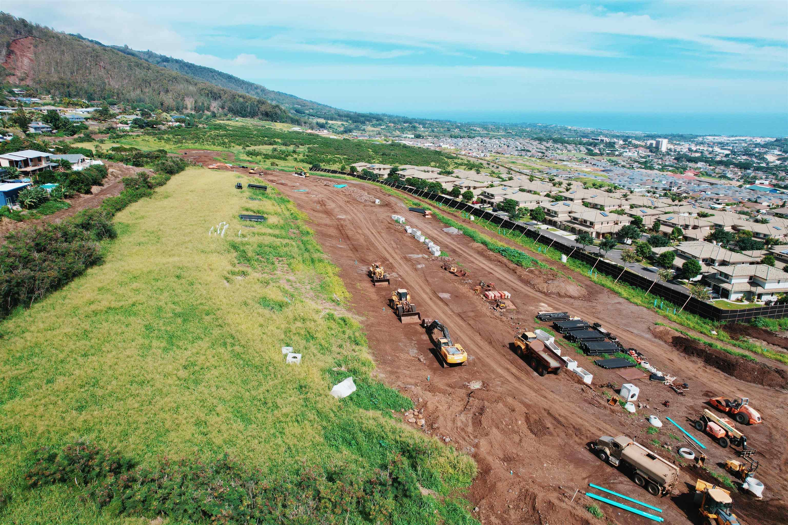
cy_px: 262
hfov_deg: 78.6
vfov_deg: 57.2
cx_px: 394
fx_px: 482
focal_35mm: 22
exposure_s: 1/2500
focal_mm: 8.38
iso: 120
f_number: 2.8
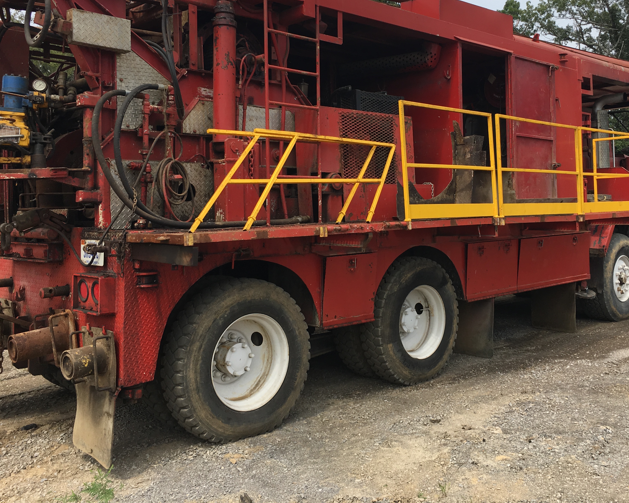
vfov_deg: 39.9
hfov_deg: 48.9
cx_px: 368
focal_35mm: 37
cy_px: 197
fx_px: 689
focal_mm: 4.15
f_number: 2.2
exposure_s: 1/1183
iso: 25
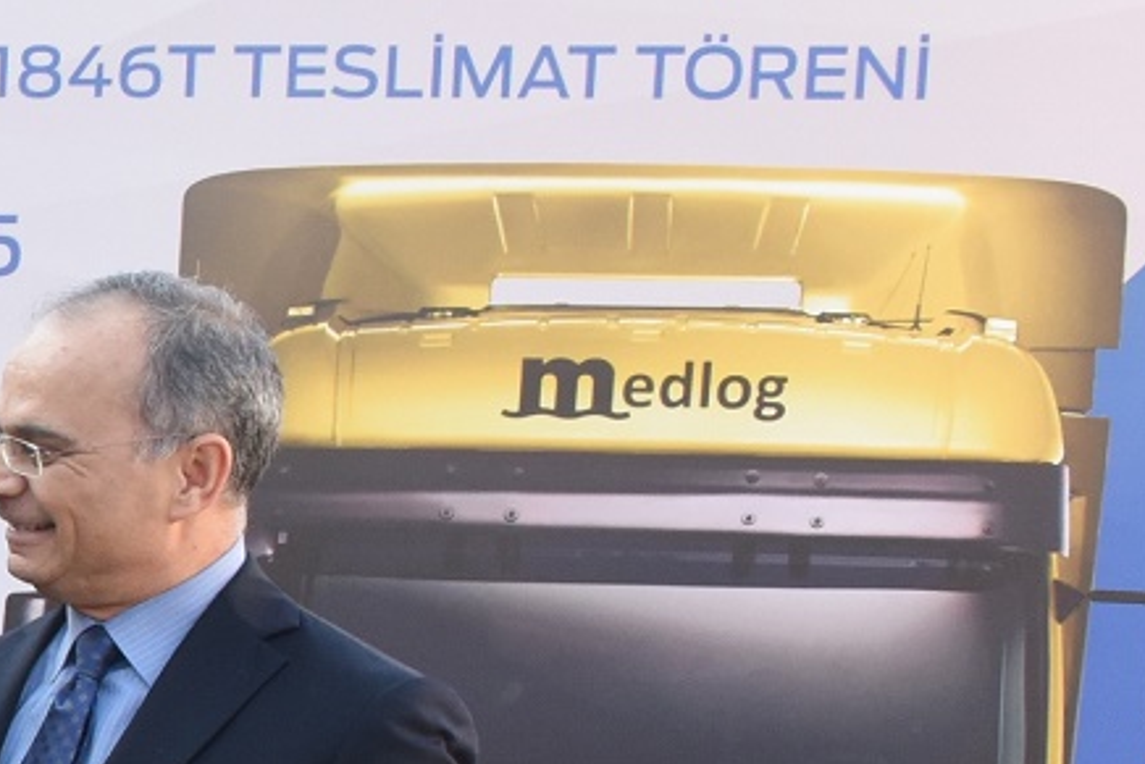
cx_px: -1381
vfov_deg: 12.1
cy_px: 949
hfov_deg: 14.3
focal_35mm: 110
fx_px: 3500
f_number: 11
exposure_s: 1/160
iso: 1600
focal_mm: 24
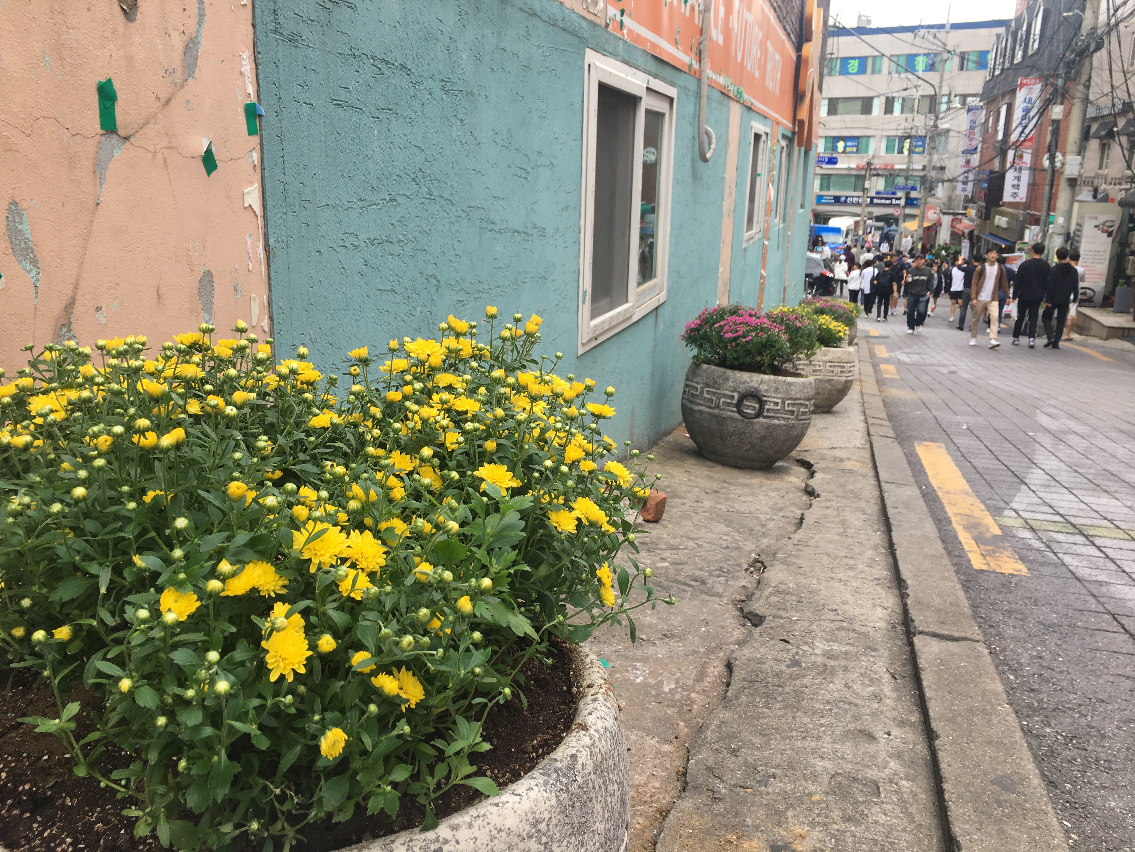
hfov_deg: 61.7
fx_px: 951
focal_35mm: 29
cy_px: 426
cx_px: 568
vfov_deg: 48.2
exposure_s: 1/331
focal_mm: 4.15
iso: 25
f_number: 2.2
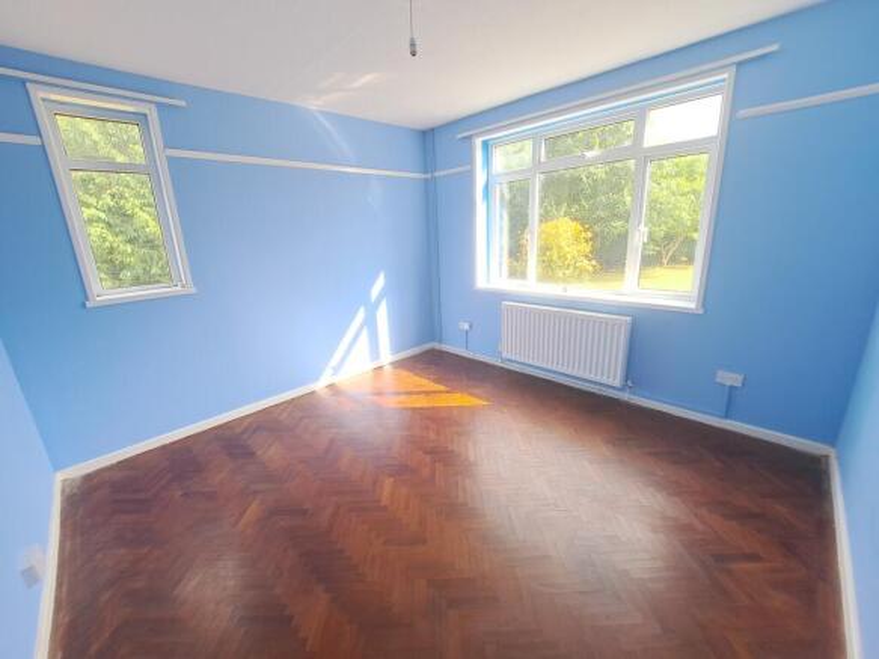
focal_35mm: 13
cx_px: 440
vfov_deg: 89.9
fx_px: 330
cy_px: 330
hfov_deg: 106.2
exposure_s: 1/129
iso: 50
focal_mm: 1.74
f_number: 2.2
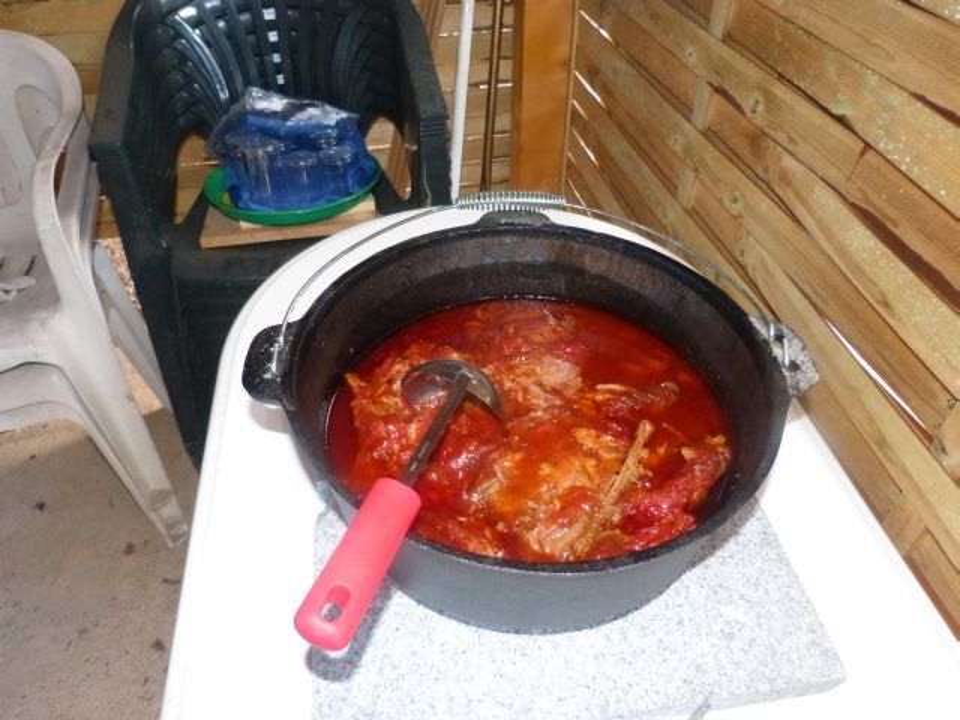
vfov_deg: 54.9
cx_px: 480
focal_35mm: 25
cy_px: 360
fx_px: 693
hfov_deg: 69.4
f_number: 2.8
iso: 800
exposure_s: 1/60
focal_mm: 4.5
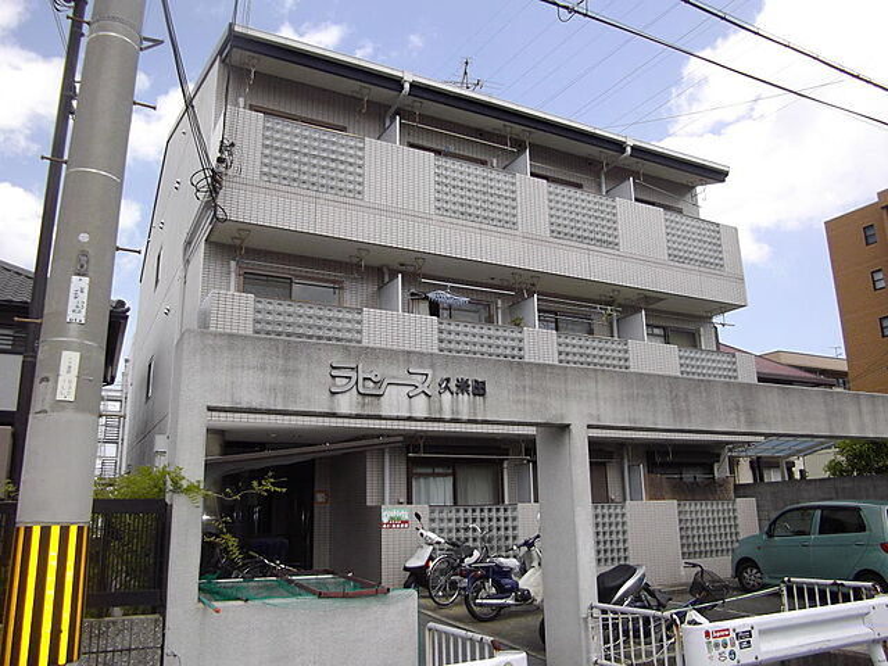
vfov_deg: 51.4
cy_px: 333
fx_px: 693
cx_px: 444
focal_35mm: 27
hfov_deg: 65.3
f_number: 3.2
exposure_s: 1/640
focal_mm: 4.9
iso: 108
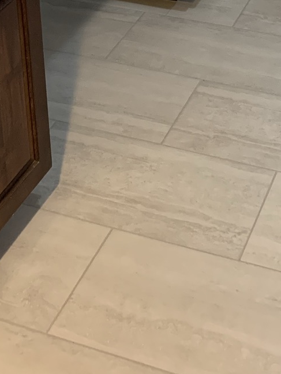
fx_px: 887
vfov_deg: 21.3
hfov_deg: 17.9
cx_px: 197
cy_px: -129
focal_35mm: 82
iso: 250
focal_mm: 4.25
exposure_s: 1/60
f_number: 1.8
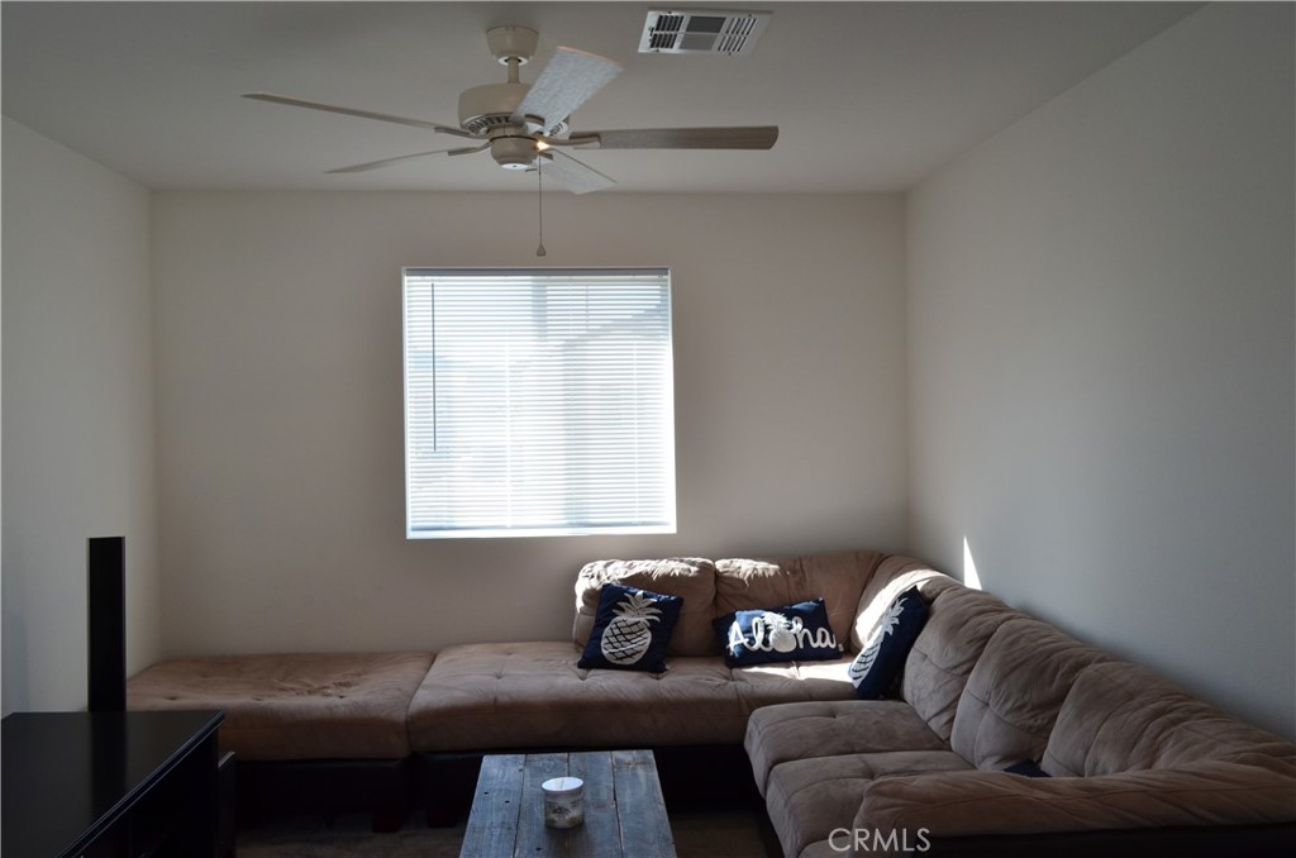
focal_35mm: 30
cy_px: 429
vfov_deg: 43.4
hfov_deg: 62.0
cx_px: 648
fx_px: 1078
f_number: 10
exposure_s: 1/40
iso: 400
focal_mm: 20
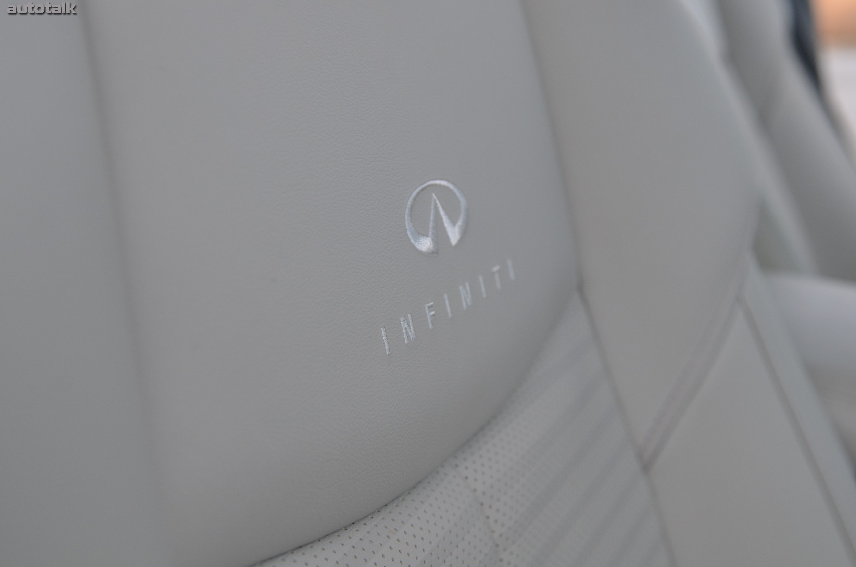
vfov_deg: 28.8
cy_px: 284
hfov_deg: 42.4
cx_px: 428
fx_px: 1103
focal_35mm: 46
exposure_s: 1/200
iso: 400
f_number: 5
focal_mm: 31
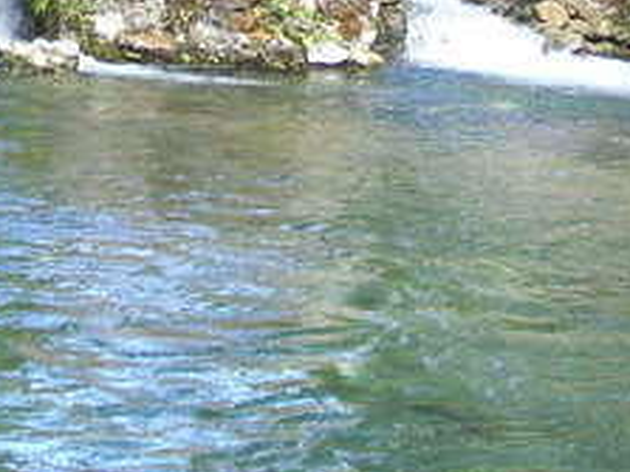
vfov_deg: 9.1
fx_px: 2929
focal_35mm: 161
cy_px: -51
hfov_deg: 12.3
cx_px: 189
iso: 160
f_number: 3.4
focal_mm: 9.4
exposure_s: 1/200
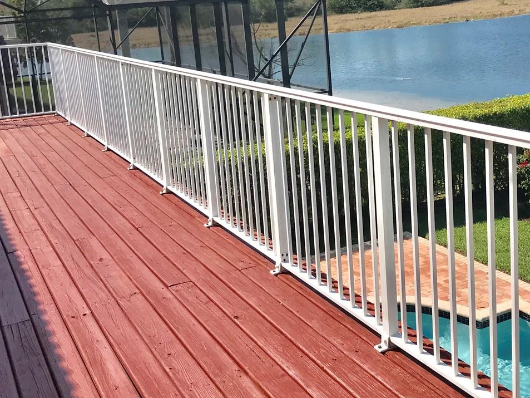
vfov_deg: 30.8
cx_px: 348
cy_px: 151
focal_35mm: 47
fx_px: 720
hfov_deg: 40.0
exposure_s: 1/3546
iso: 20
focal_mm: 3.99
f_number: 1.8
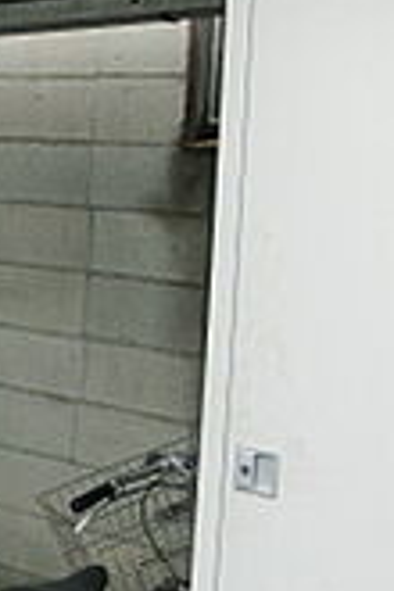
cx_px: -444
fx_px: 1412
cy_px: 308
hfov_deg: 13.2
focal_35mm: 86
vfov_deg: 23.6
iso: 80
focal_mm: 4.24
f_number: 3
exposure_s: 1/200
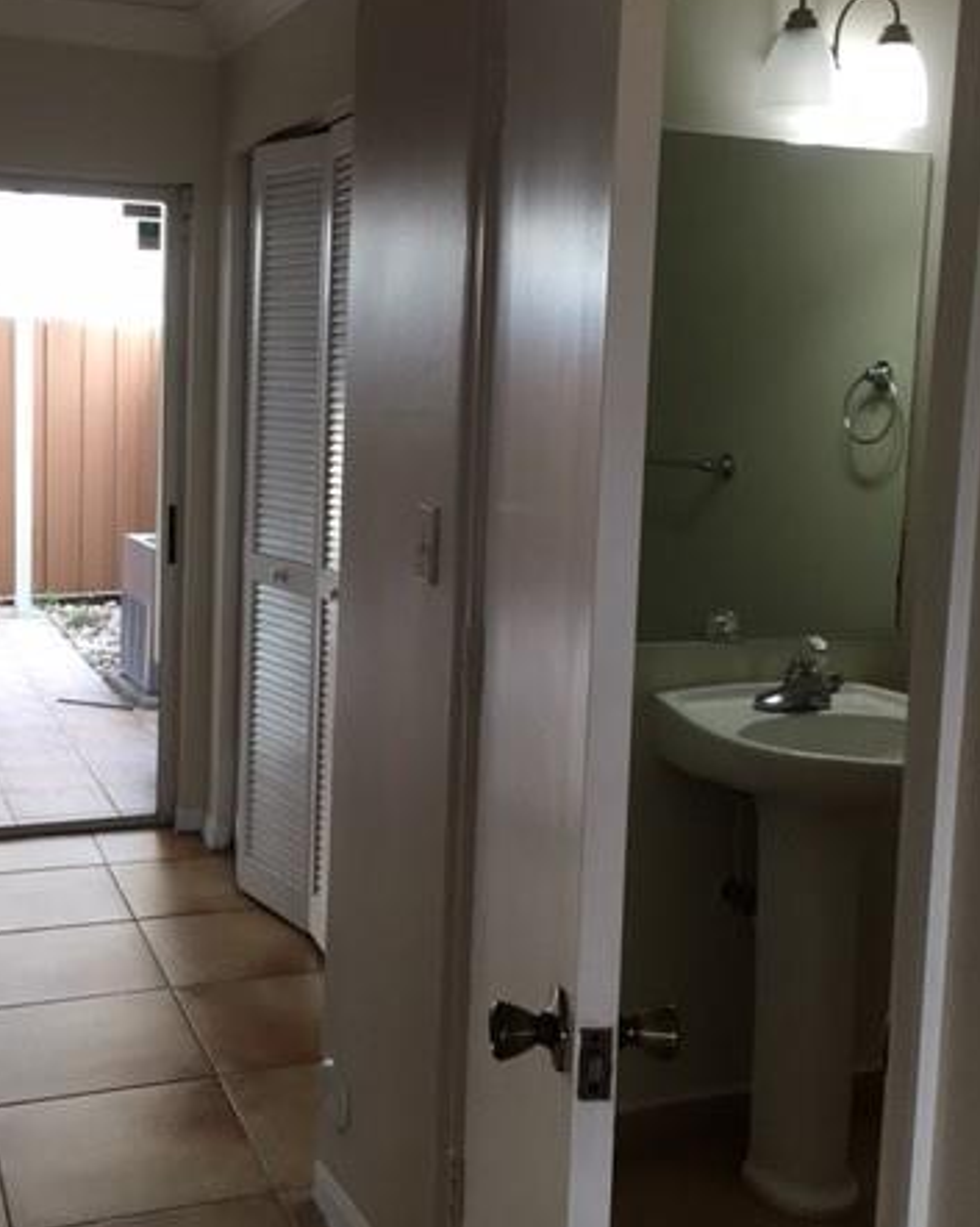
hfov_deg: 36.3
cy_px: 516
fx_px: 1488
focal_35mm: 41
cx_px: 378
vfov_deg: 44.7
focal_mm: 4.15
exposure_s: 1/30
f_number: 2.2
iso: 32
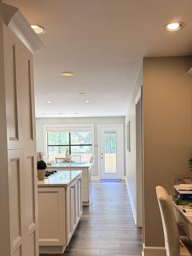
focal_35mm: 34
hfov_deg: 41.8
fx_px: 251
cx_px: 99
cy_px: 155
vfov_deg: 53.5
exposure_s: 1/134
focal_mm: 6.76
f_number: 1.78
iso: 125
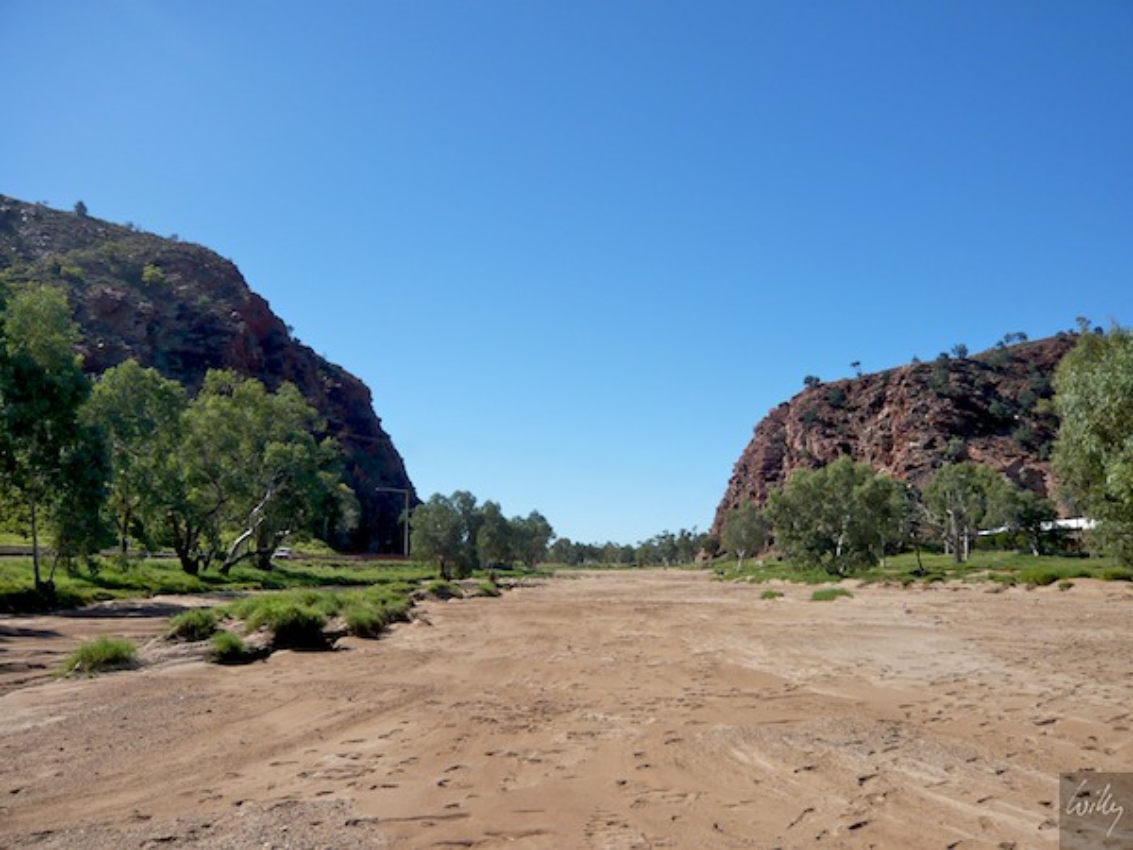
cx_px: 566
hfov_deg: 63.4
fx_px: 916
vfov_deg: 49.7
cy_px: 425
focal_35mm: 28
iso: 100
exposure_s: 1/200
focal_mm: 4.6
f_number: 8
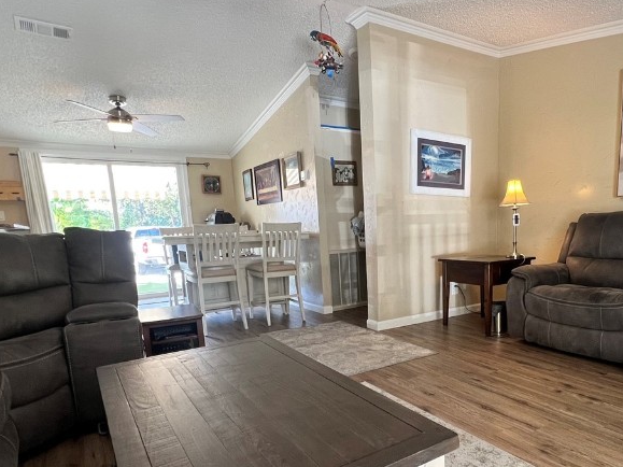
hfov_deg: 72.6
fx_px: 414
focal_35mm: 23
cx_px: 392
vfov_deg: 58.0
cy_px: 296
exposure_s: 1/120
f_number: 1.8
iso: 200
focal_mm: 1.57
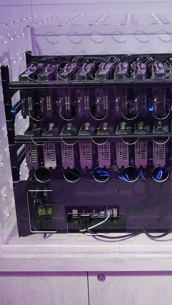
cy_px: 152
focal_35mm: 59
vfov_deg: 35.4
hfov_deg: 20.3
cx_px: 115
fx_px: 478
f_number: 4.5
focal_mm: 20
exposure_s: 1/60
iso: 200
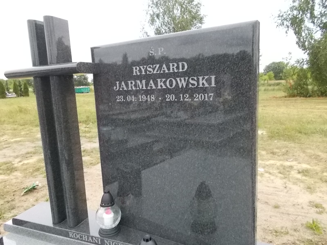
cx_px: 164
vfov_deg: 53.1
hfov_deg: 67.3
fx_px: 246
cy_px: 122
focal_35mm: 26
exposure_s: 1/200
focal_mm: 4.6
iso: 400
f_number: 8
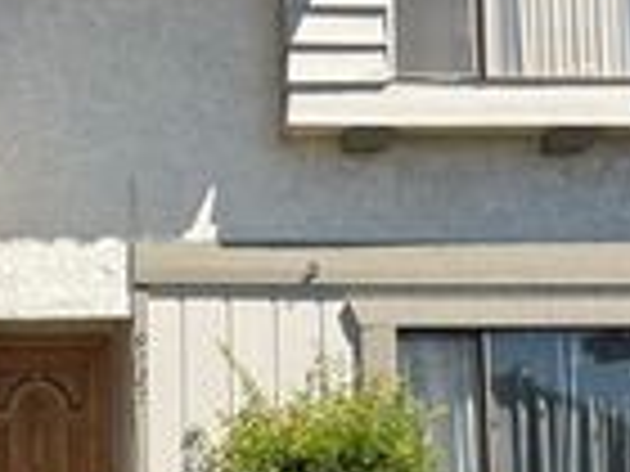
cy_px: 294
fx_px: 1693
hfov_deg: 20.9
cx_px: 135
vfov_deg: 15.9
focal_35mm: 93
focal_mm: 5.96
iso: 50
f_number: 1.6
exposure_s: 1/1799
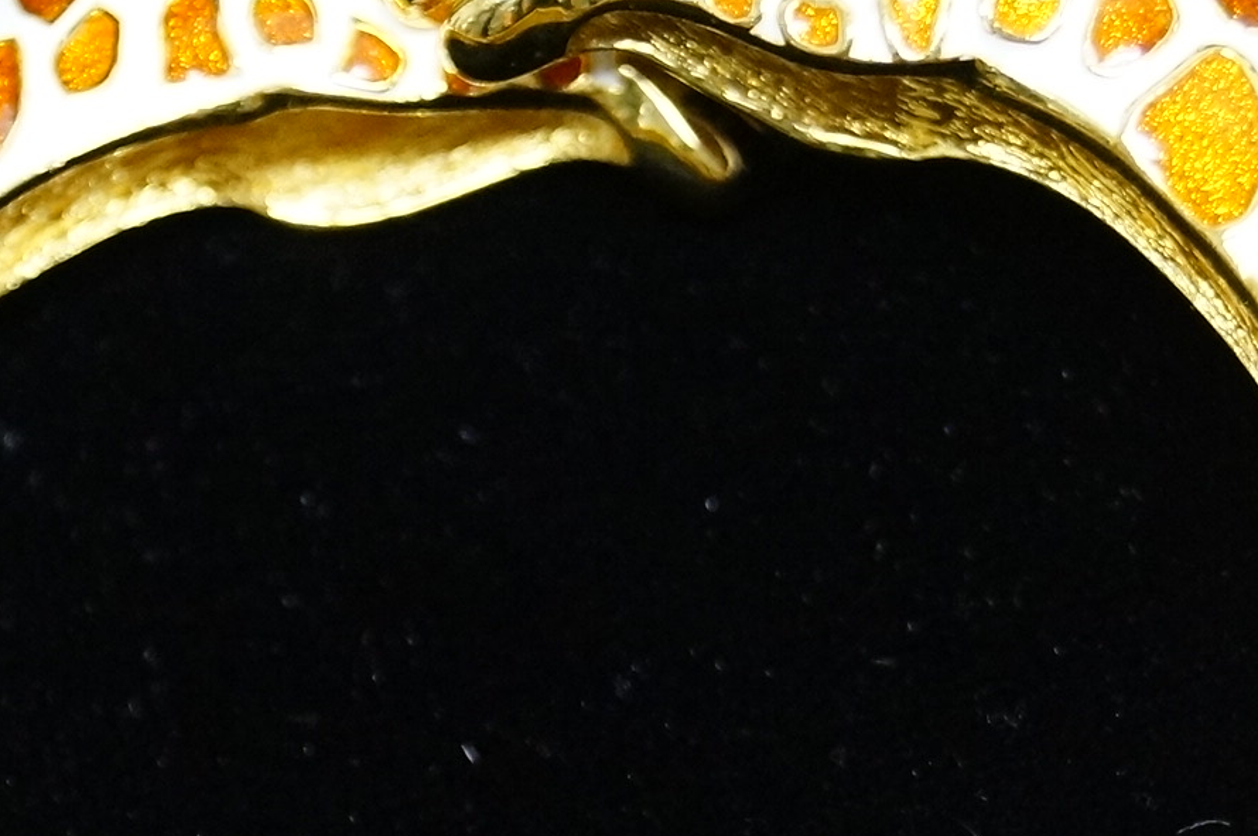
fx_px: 5758
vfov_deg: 8.3
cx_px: 568
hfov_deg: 12.5
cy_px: 579
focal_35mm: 165
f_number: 5
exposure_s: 1/80
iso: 3200
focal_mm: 40
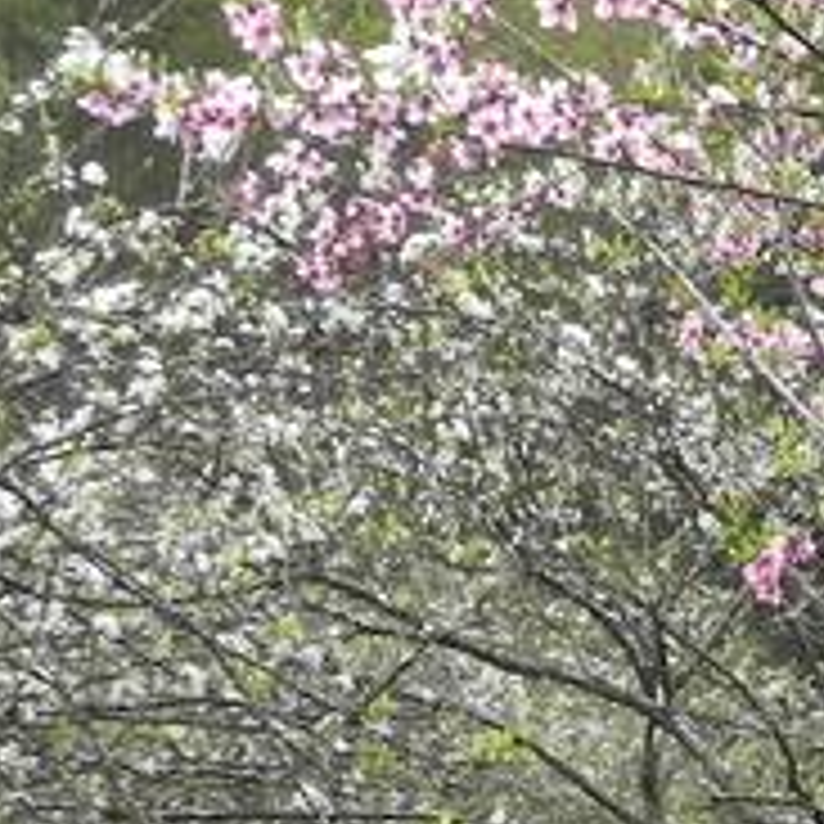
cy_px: 664
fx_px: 2370
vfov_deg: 19.5
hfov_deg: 17.3
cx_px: 1324
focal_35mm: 88
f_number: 5.6
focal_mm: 4.6
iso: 160
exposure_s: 1/204
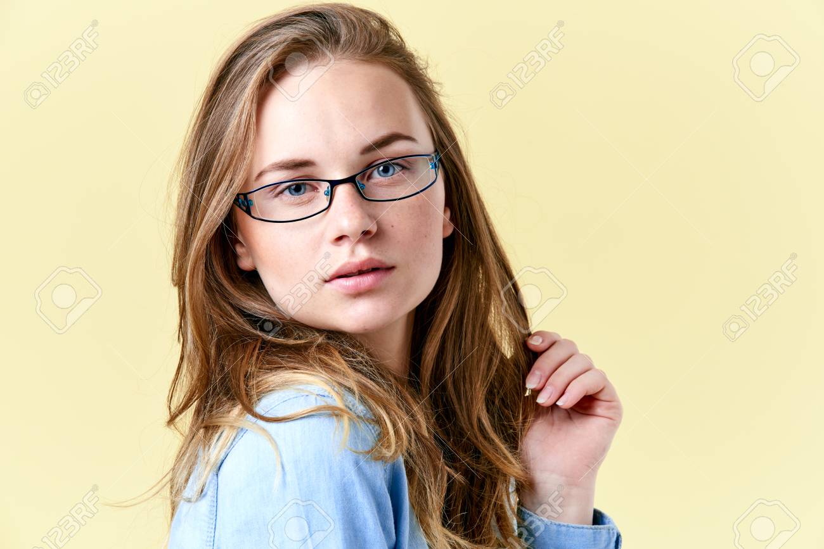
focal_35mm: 150
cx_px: 412
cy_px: 274
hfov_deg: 13.7
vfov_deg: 9.2
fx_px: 3433
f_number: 14
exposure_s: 1/160
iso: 160
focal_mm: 150
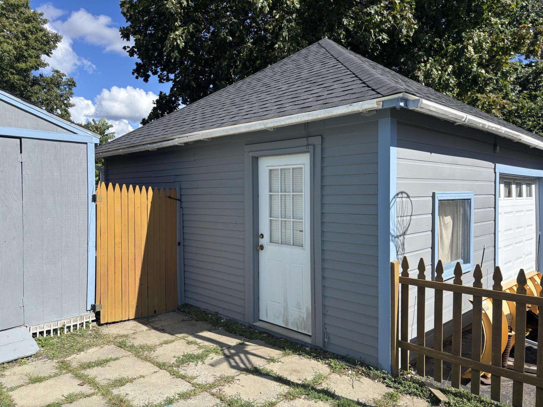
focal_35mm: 26
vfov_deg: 53.1
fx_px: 408
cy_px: 204
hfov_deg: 67.3
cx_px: 272
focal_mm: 5.96
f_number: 1.6
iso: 50
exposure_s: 1/2857
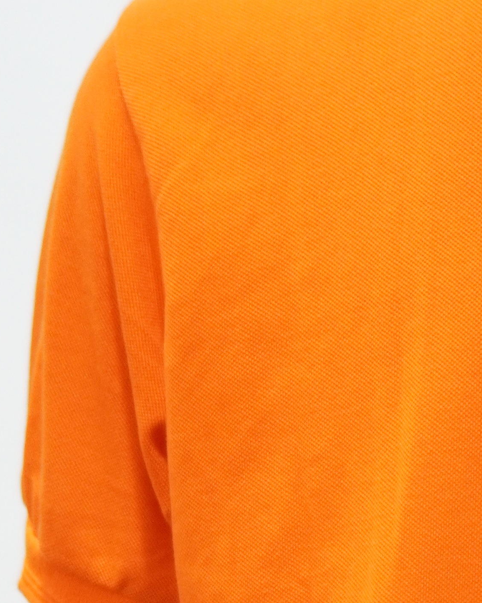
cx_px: 686
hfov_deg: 7.3
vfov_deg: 9.1
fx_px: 3708
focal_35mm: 208
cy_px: 896
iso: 800
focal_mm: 35
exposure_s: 1/125
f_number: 1.8
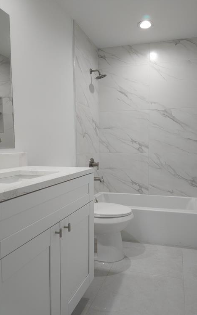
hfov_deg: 48.9
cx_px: 120
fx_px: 215
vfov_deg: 72.5
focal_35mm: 25
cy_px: 159
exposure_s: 1/60
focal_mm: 6.3
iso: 125
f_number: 1.7
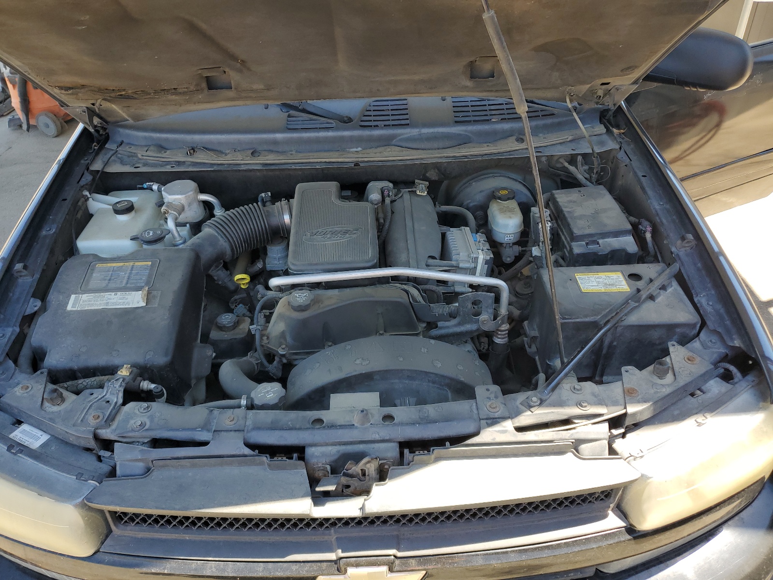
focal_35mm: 26
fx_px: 581
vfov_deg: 53.1
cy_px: 290
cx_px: 386
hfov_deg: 67.3
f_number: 1.5
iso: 50
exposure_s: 1/435
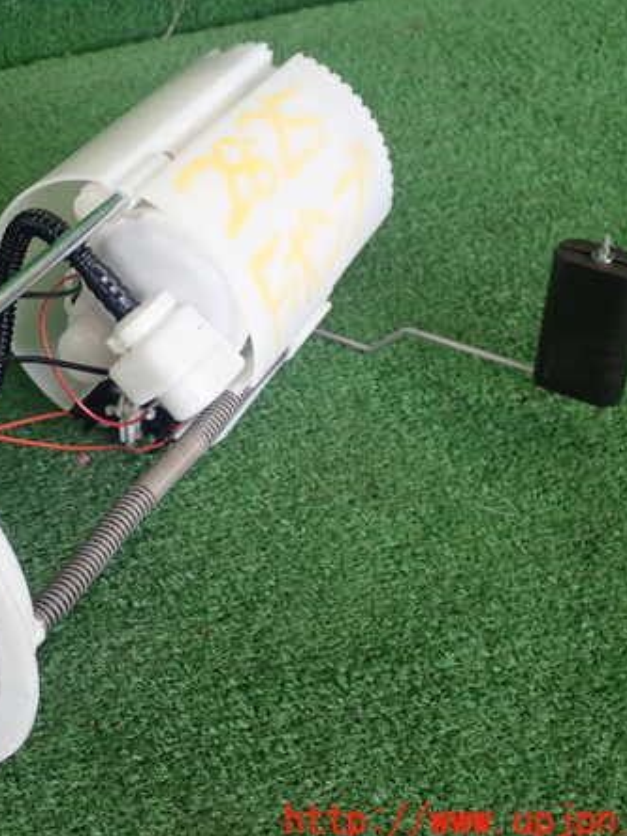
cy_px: 422
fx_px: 1304
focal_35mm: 54
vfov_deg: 35.5
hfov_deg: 26.6
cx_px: 145
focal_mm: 7.34
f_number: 2.8
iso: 250
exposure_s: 1/40
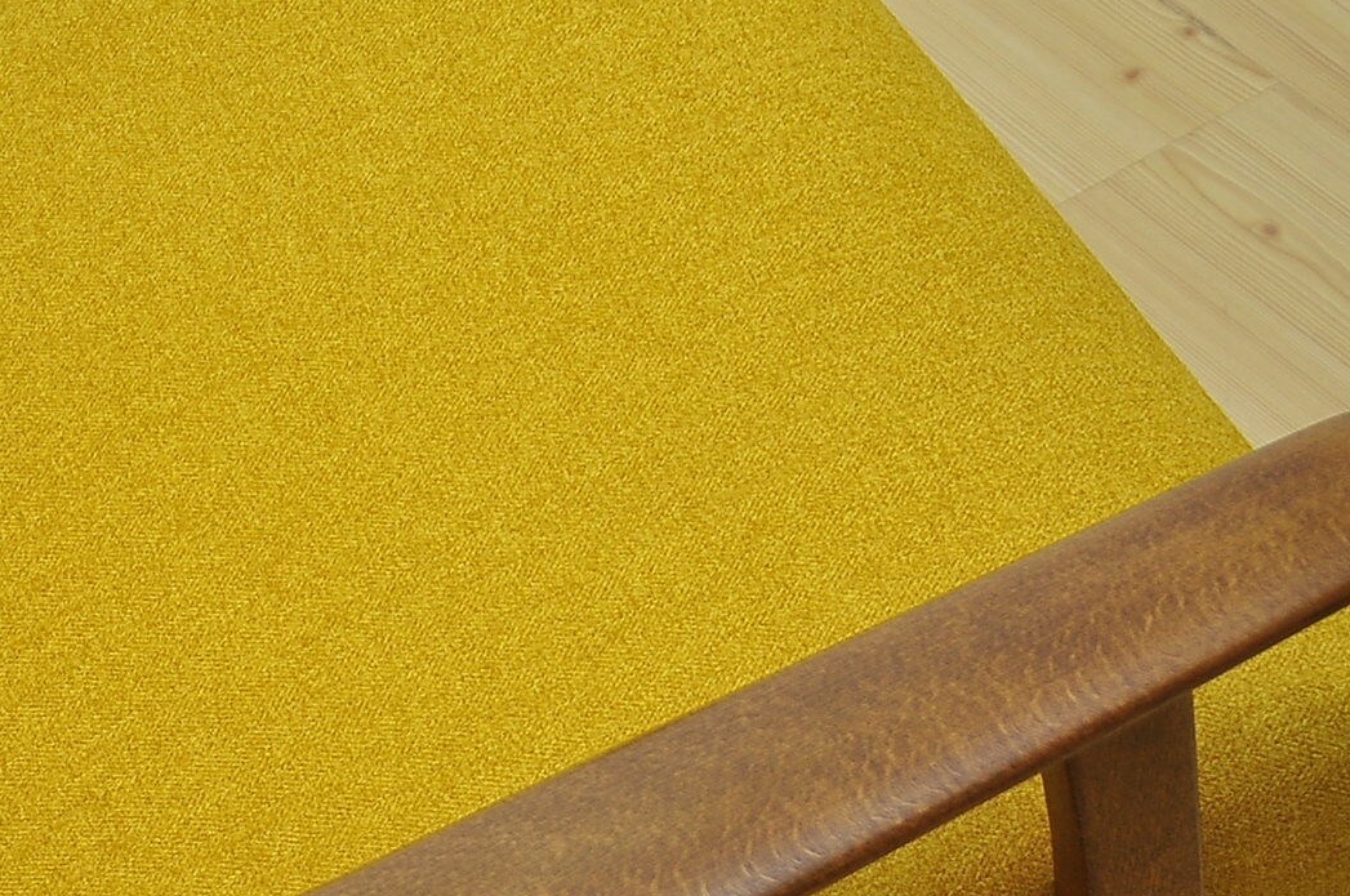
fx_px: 4831
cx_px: 329
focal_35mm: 129
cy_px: 891
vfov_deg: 10.5
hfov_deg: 15.8
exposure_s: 1/160
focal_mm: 42
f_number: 4.8
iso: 200
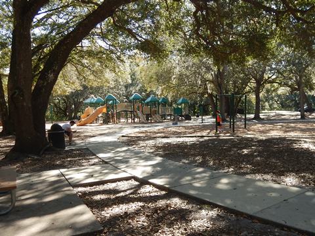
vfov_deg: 56.8
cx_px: 158
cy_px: 118
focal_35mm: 24
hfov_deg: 71.6
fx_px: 218
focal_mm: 4.3
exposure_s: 1/250
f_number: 2.8
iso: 125
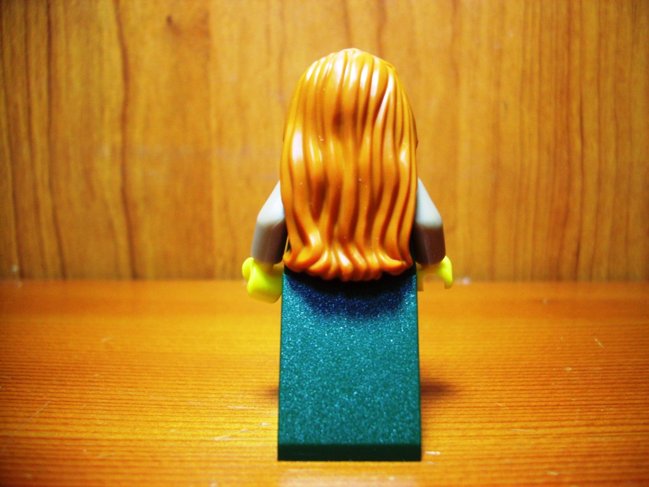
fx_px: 600
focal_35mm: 32
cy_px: 244
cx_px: 324
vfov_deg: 44.2
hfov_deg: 56.8
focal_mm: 5.7
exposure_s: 1/25
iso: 160
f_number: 2.9
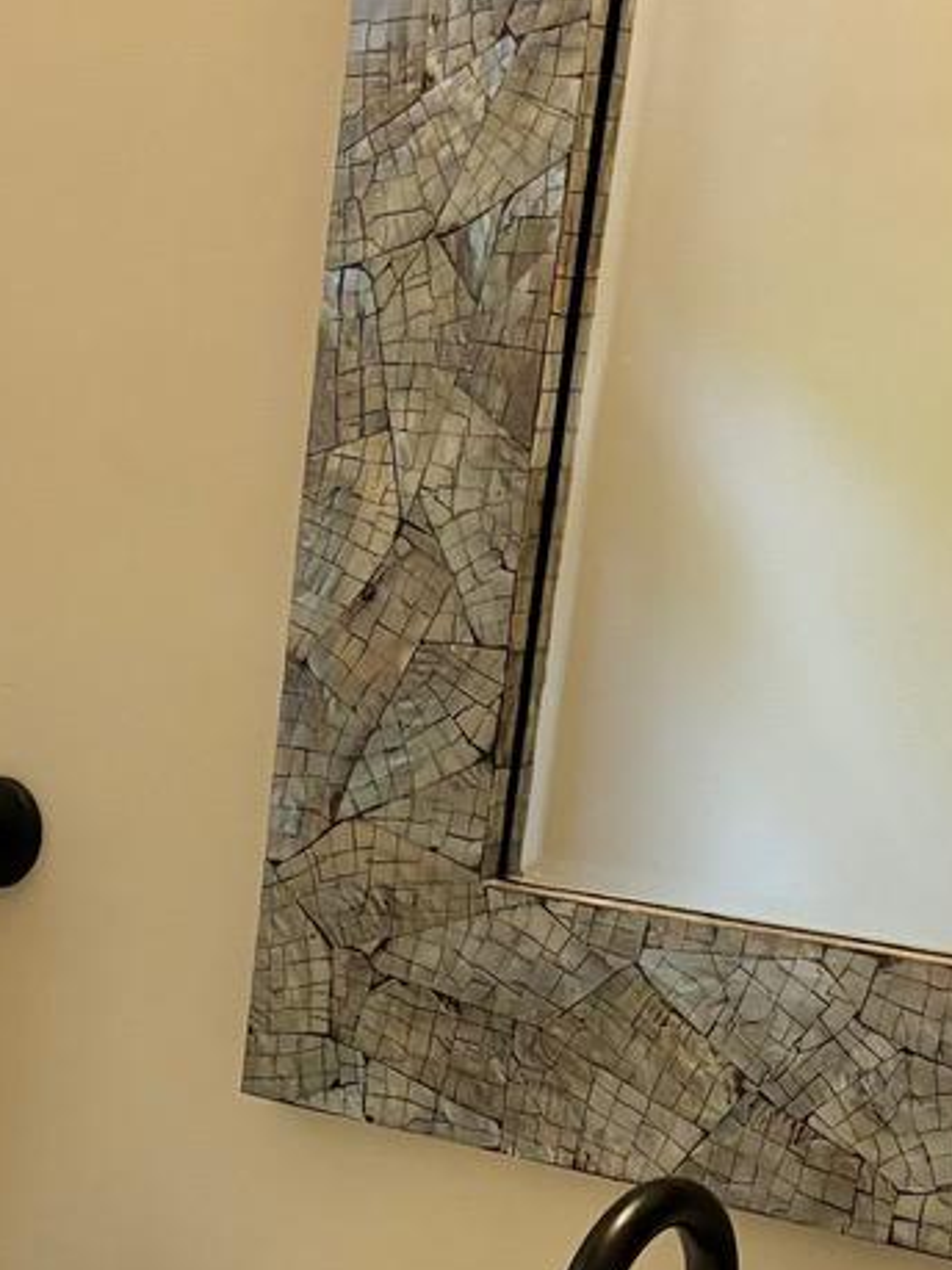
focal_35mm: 87
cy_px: 1547
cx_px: -432
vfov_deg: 20.9
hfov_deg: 15.7
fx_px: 3192
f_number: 1.6
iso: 320
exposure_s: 1/60
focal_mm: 5.96
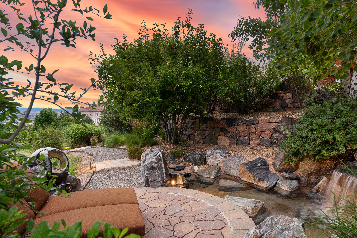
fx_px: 208
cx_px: 212
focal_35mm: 21
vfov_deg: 59.4
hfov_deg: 80.4
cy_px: 127
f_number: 6.7
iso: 200
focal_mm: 16
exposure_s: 1/8
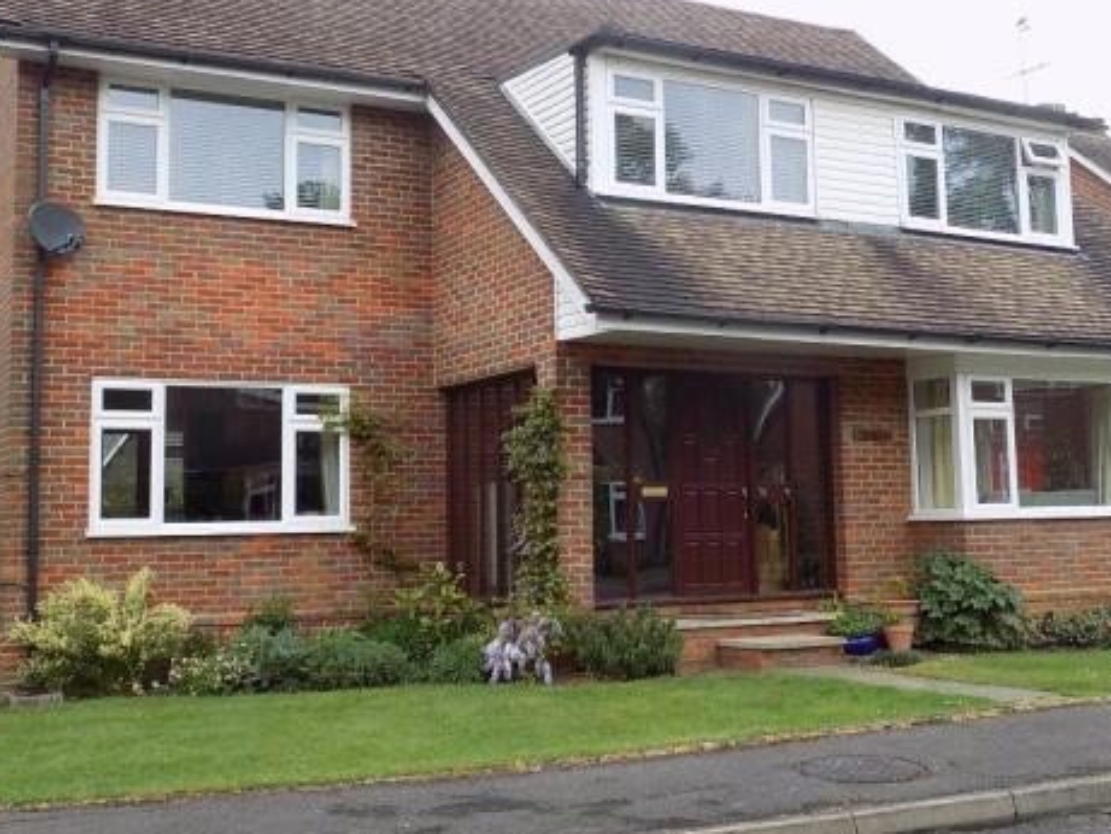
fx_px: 1380
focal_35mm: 43
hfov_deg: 43.8
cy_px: 375
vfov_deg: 33.6
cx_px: 558
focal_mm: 6.1
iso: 80
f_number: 3.4
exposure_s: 1/320
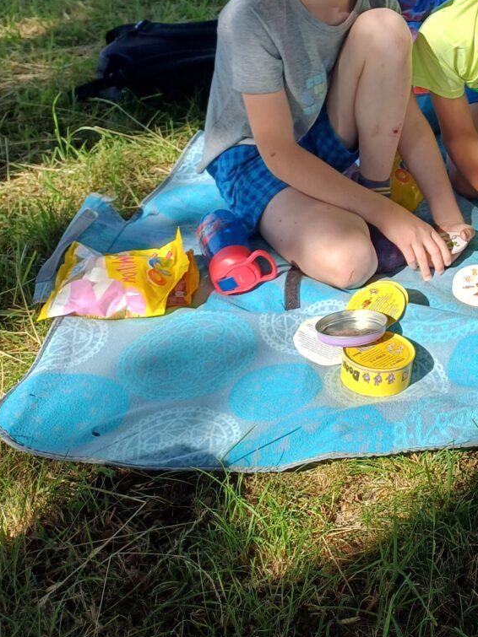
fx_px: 976
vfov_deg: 33.2
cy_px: 5
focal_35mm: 53
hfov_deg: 25.9
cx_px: 491
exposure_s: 1/708
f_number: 1.8
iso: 50
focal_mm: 4.65
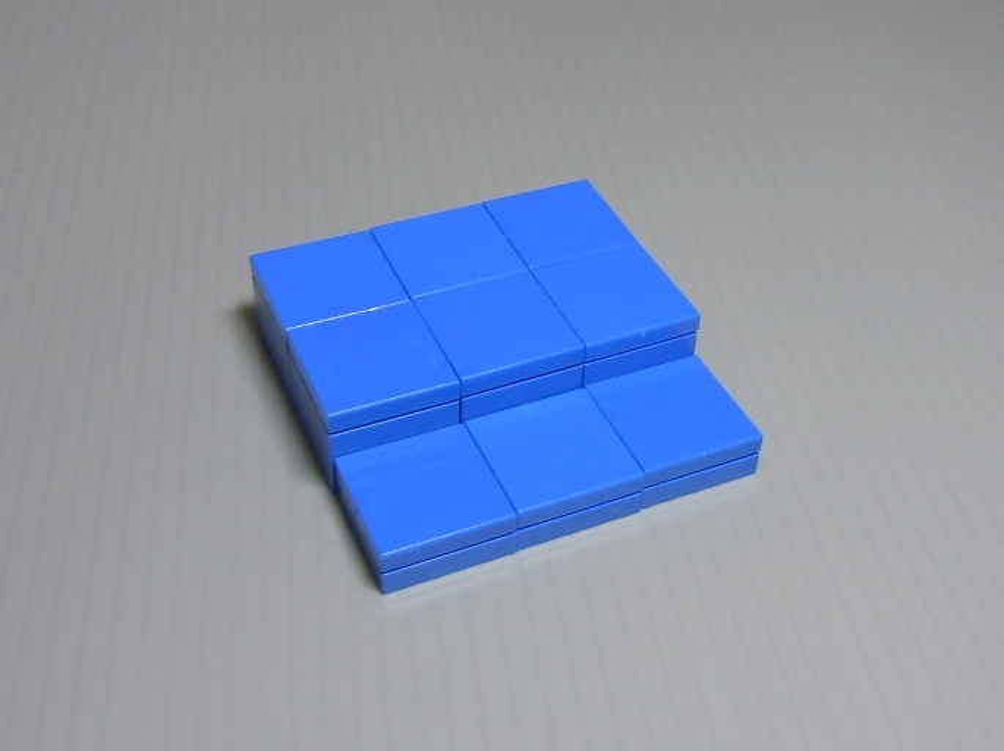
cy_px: 376
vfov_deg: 46.7
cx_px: 502
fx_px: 869
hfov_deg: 60.0
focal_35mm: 30
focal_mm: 5.4
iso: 200
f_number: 3.5
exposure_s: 1/20
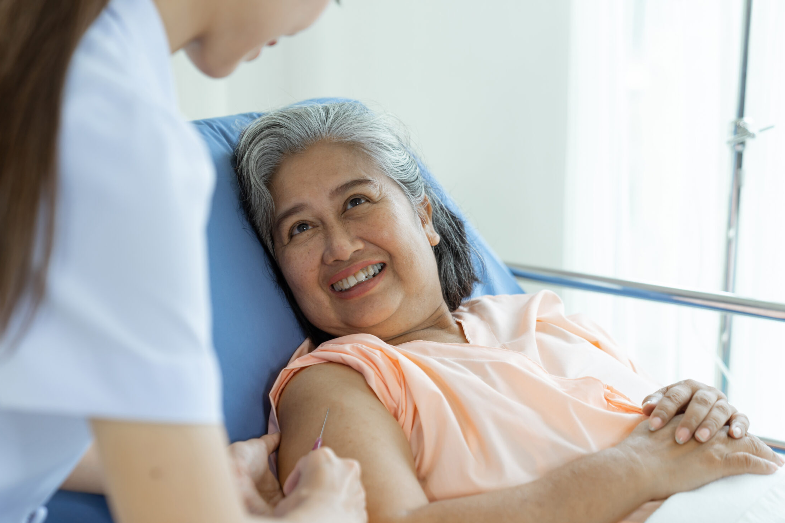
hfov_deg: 31.4
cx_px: 389
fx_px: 1396
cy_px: 302
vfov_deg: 21.2
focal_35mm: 64
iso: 100
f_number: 2.8
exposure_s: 1/50
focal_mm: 55
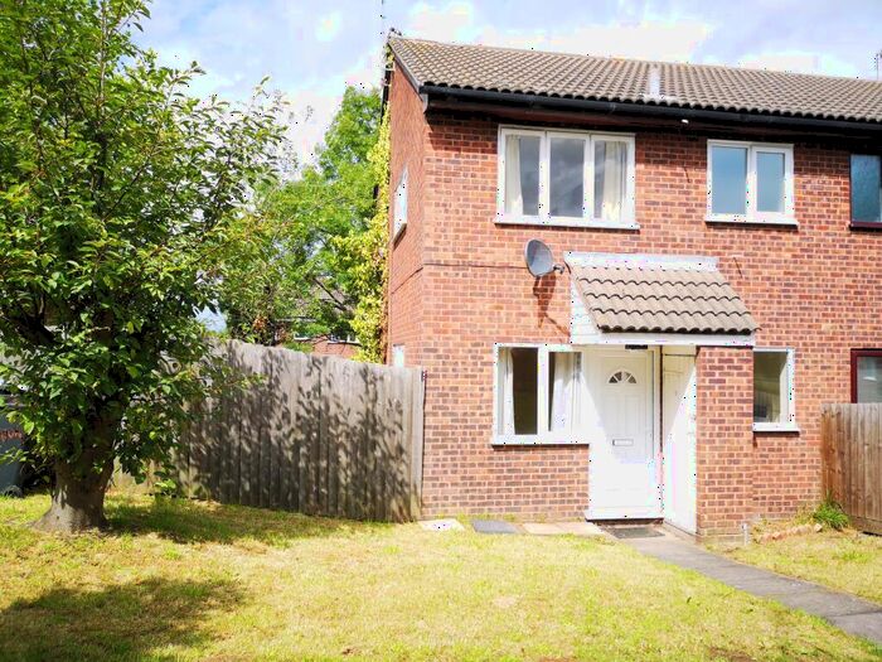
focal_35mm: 27
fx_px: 688
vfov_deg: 51.4
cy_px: 331
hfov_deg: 65.3
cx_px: 441
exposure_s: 1/813
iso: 50
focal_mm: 3.95
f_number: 1.8
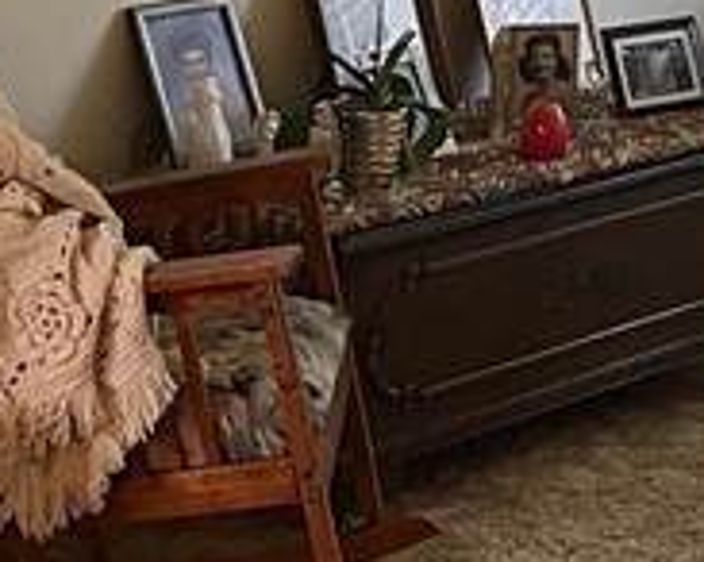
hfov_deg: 13.5
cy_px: -77
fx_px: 2956
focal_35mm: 142
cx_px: 635
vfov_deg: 10.7
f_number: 1.6
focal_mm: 5.1
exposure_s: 1/60
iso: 200
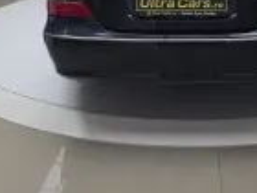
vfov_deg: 23.8
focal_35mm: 59
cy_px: 4
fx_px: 438
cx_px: 187
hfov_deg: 32.2
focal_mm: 6.25
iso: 12
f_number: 1.7
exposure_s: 1/106
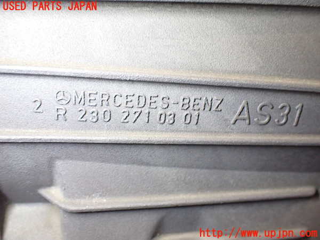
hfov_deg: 60.0
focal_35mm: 30
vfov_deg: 46.8
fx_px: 277
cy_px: 120
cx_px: 160
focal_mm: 5.4
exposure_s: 1/125
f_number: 2.3
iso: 800
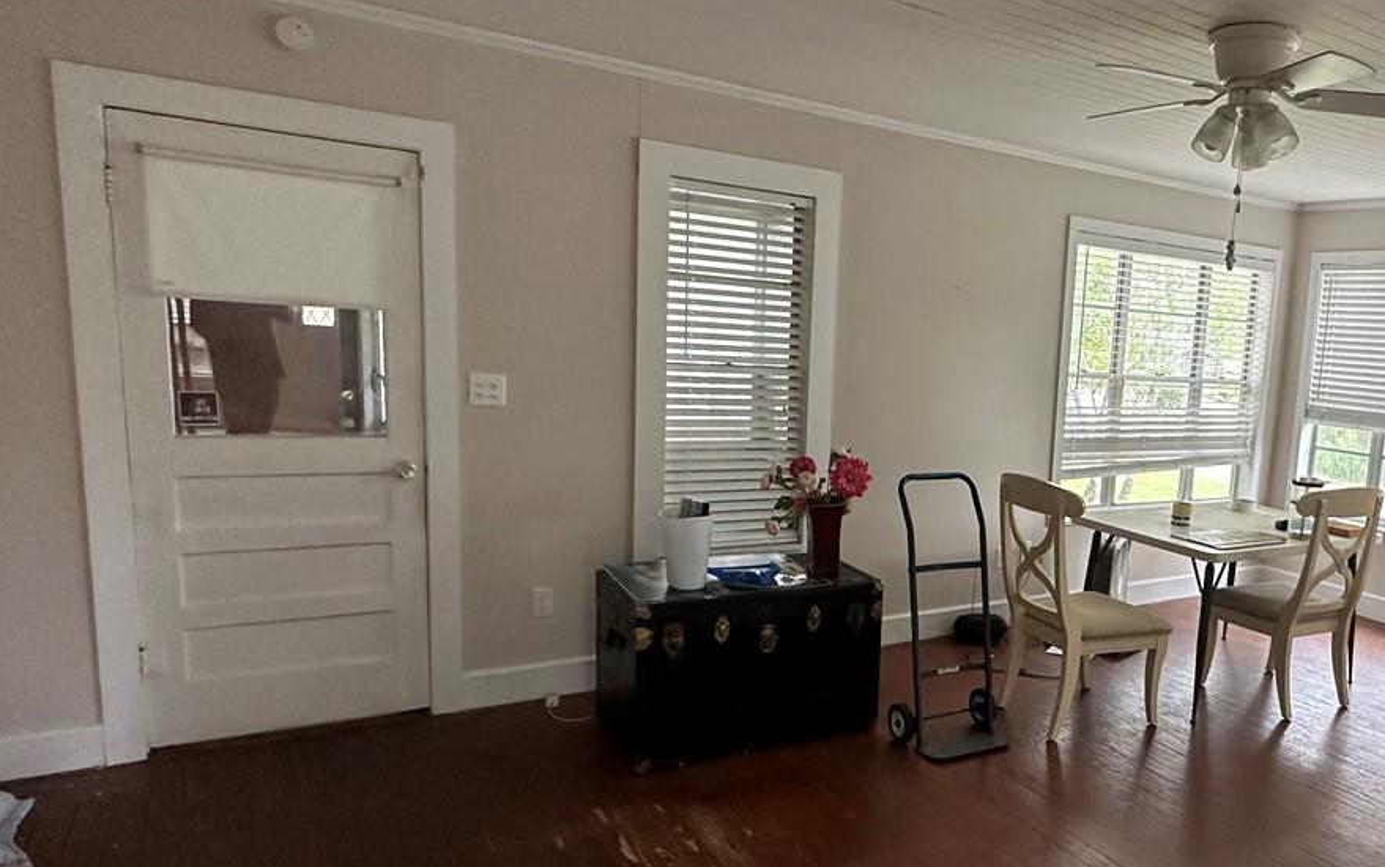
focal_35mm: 27
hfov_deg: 65.0
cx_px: 1007
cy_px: 503
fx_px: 1019
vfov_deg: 45.9
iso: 320
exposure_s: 1/98
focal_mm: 2.22
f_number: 2.2
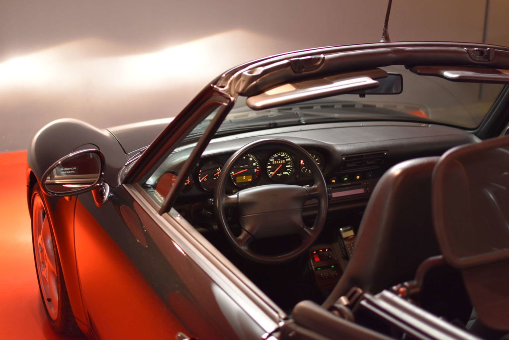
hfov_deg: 37.8
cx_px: 254
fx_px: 742
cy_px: 170
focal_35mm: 52
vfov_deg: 25.8
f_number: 1.8
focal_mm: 35
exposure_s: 1/60
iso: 1250
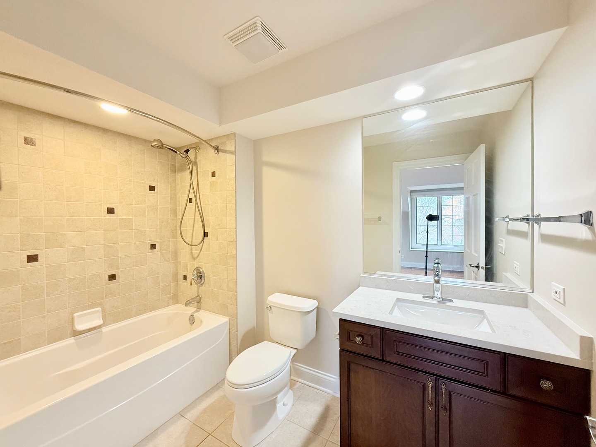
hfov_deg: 102.1
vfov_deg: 85.7
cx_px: 298
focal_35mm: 14
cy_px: 224
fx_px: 241
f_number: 2.2
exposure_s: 1/120
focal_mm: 2.22
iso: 250
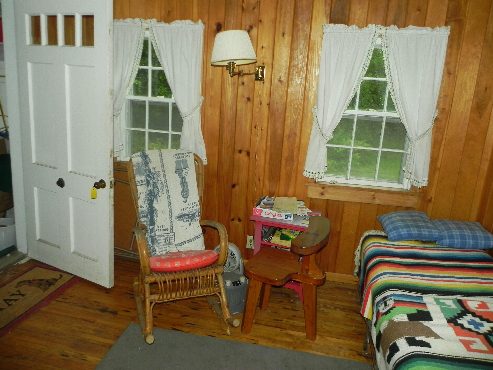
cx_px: 246
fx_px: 370
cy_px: 185
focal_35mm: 26
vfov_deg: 53.1
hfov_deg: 67.3
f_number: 2.8
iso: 200
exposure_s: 1/30
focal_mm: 4.6
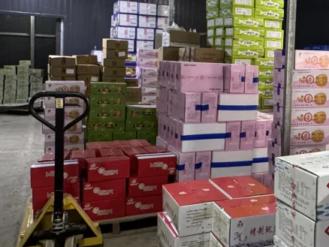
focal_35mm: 46
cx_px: 294
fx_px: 437
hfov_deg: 38.5
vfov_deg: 31.3
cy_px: 86
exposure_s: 1/50
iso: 640
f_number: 2.2
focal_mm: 2.22
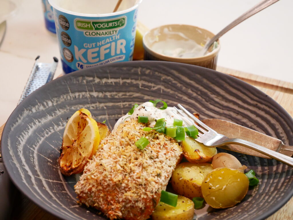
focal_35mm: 66
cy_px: 110
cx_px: 146
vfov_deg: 22.3
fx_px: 559
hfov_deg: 29.4
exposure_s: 1/80
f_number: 5.1
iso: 2000
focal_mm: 33
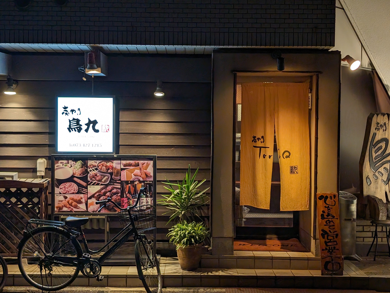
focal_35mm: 49
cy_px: 146
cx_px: 195
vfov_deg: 29.7
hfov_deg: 38.9
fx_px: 553
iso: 108
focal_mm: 6.9
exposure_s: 1/120
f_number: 1.68
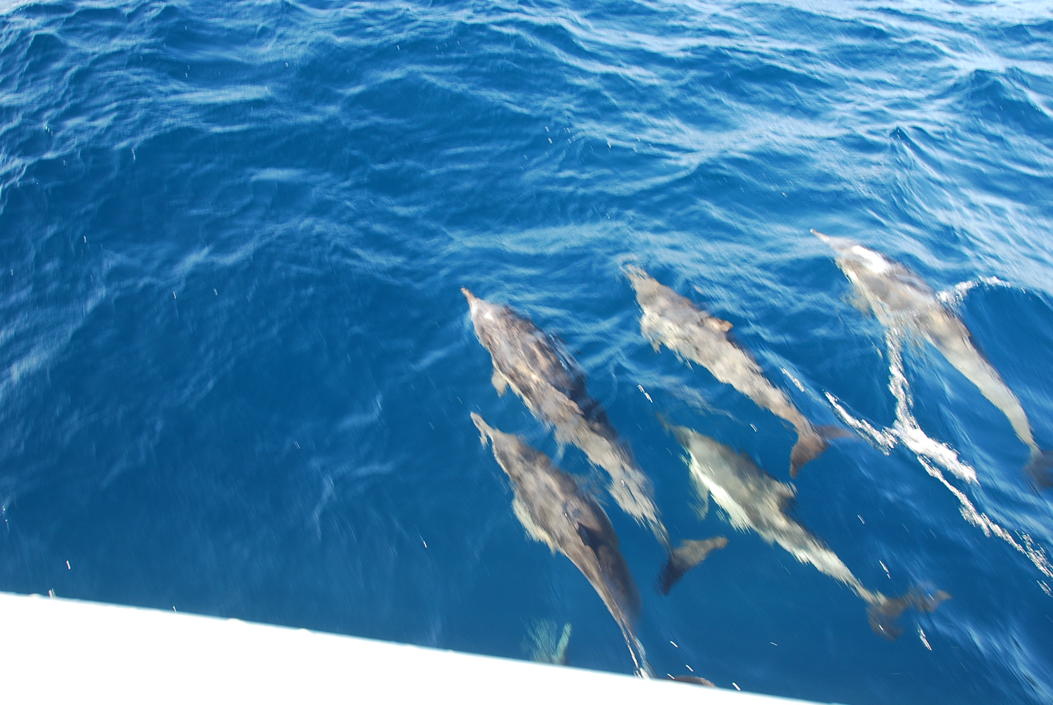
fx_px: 879
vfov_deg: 43.7
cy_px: 352
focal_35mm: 30
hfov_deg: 61.9
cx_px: 526
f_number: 5
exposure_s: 1/100
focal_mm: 20
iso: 200
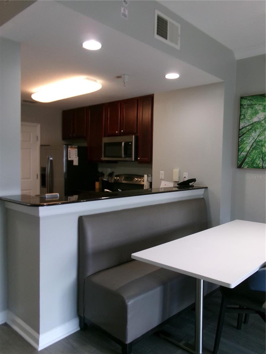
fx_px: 287
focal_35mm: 28
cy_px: 177
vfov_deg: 63.4
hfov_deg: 49.7
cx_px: 133
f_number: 3.9
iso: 250
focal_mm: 5.1
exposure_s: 1/34
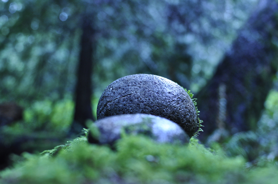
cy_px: 92
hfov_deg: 37.9
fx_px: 405
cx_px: 139
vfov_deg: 25.7
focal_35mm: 52
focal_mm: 35
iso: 800
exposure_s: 1/30
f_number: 3.5
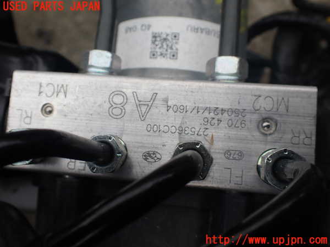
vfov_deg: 46.8
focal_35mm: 30
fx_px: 286
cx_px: 165
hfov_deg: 60.0
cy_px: 124
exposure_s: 1/250
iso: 100
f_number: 3.2
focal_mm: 5.4
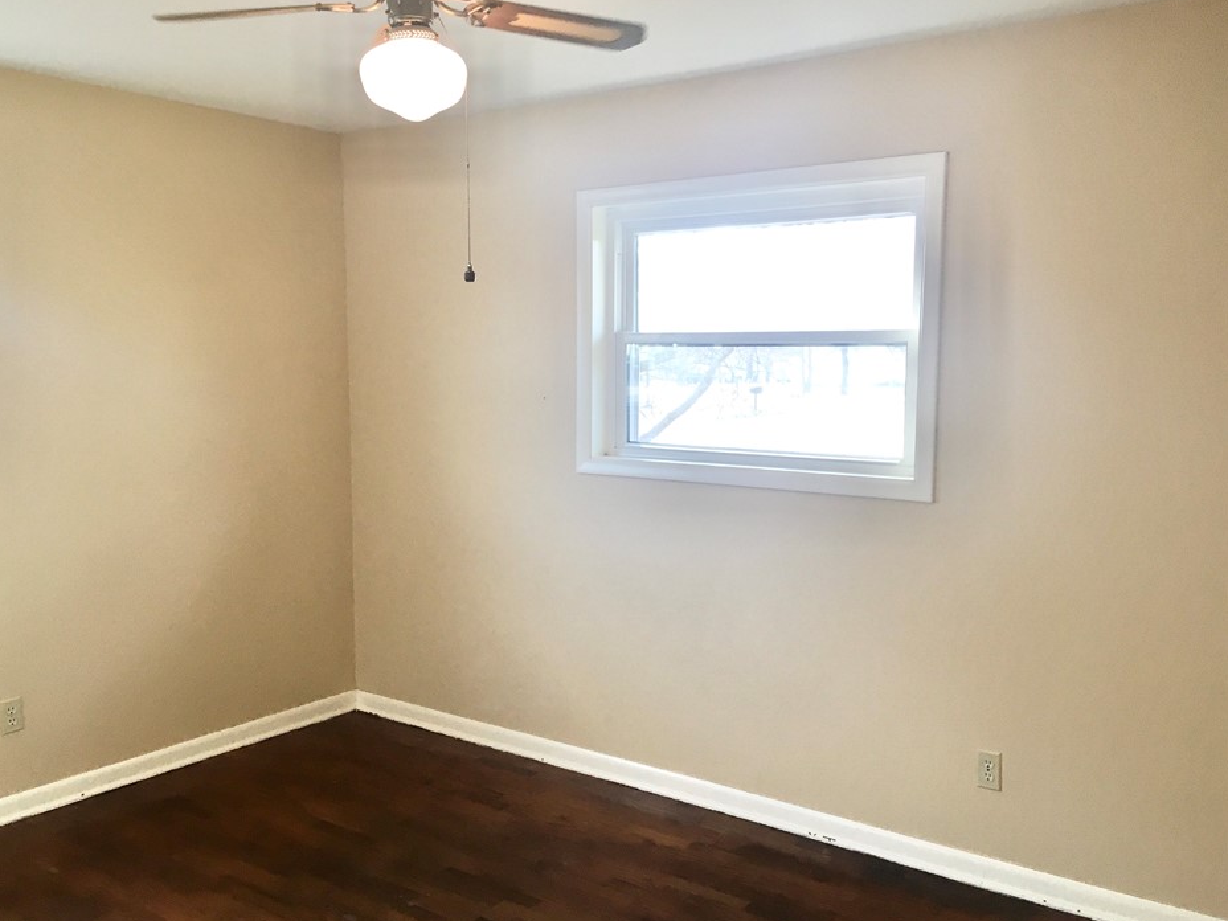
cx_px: 609
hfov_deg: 56.8
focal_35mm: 32
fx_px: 1135
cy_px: 472
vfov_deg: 44.2
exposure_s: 1/30
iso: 25
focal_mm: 4.15
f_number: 2.2
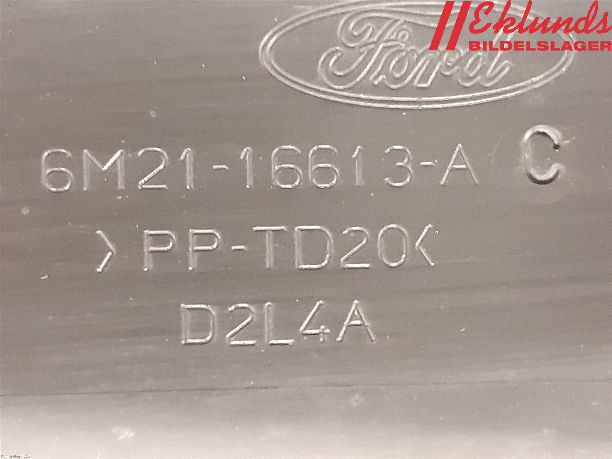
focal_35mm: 26
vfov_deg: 53.1
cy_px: 230
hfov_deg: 67.3
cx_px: 306
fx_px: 460
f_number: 1.7
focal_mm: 3.93
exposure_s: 1/20
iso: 640
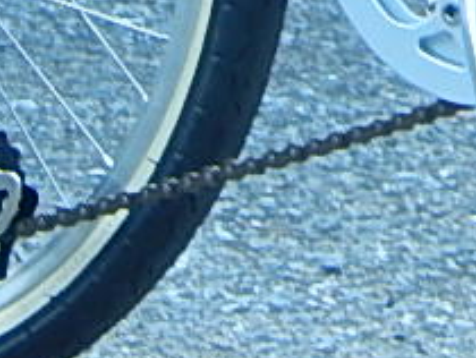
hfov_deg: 1.2
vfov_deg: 0.9
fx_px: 22550
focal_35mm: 1638
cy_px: -659
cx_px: 818
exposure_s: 1/30
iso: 125
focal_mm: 38.6
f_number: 5.8
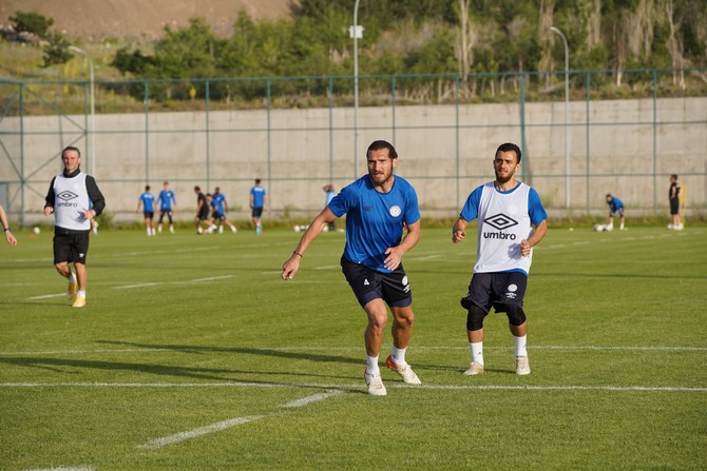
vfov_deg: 9.7
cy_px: 236
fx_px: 2789
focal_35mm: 142
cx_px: 354
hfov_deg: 14.4
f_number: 5.6
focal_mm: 142
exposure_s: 1/1000
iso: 250
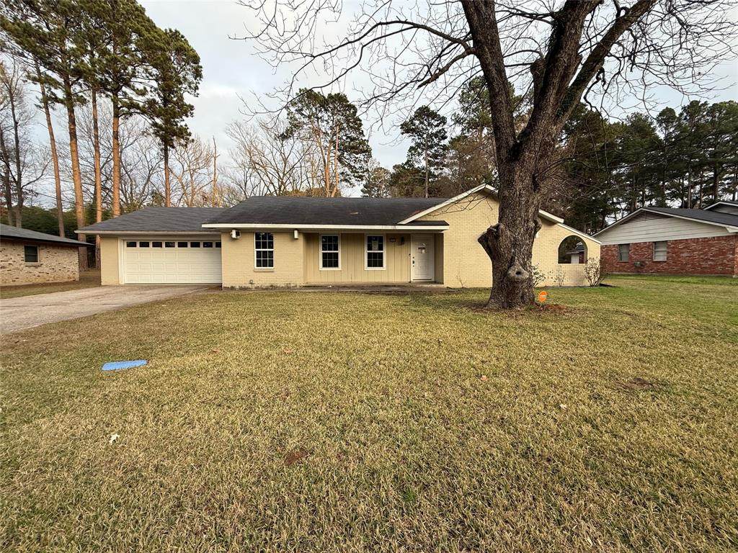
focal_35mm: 14
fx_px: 298
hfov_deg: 102.1
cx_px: 369
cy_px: 276
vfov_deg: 85.7
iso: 50
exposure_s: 1/201
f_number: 2.2
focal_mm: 2.22
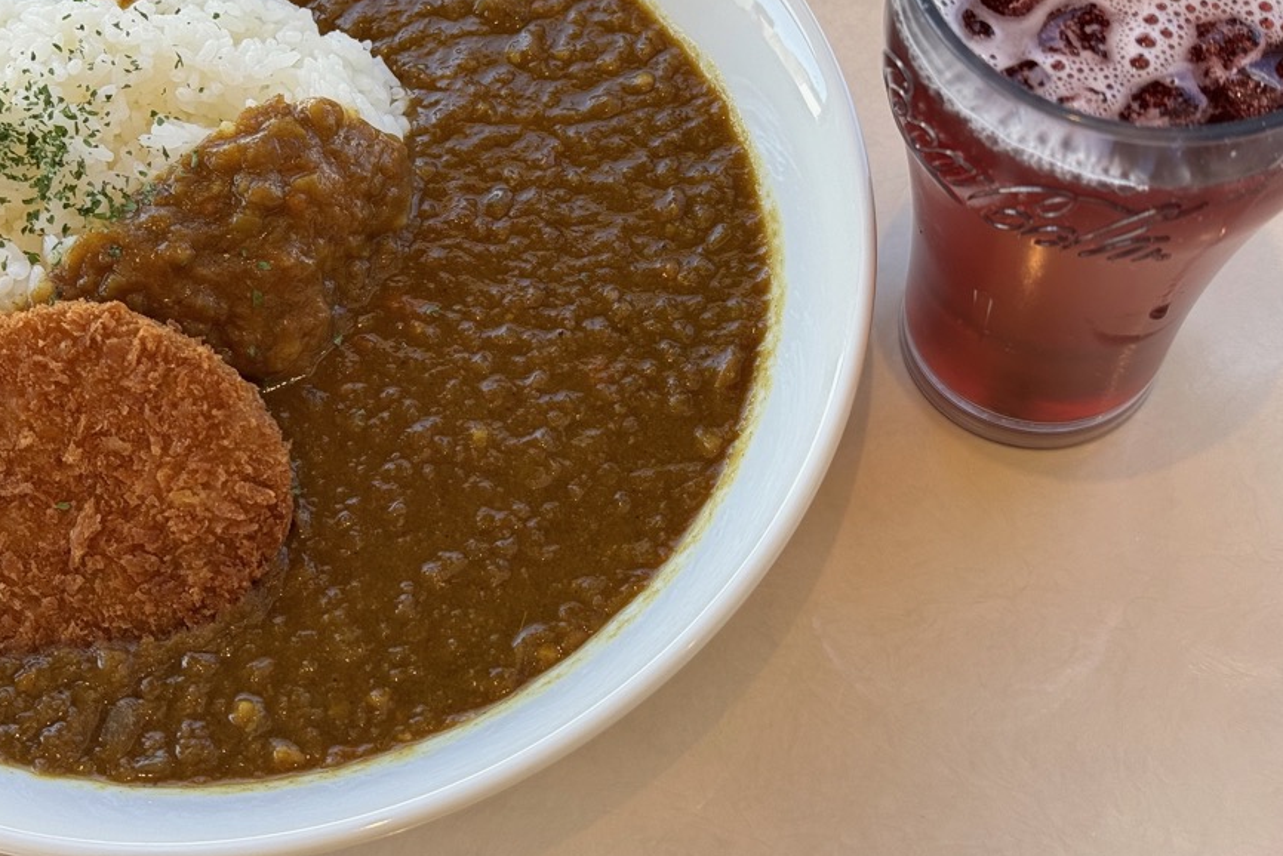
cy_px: 295
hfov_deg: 33.9
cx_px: 560
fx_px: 2103
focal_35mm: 59
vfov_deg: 22.9
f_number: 1.78
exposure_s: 1/318
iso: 64
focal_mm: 6.86
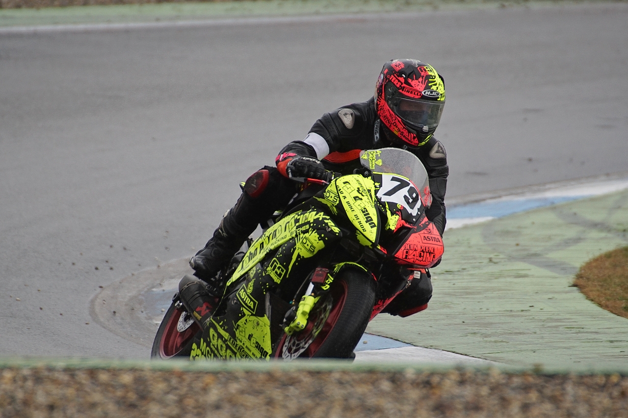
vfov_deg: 2.0
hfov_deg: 3.0
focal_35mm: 690
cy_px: 209
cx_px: 314
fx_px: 12034
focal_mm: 460
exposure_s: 1/800
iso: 500
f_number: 6.3
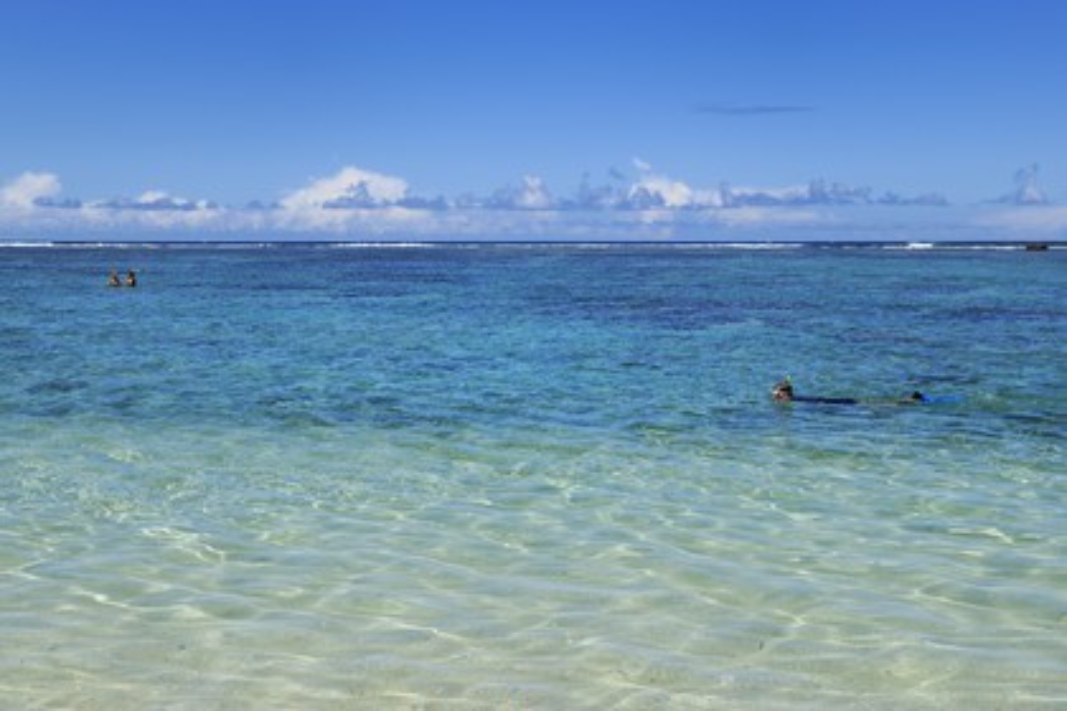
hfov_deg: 43.6
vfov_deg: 29.9
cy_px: 356
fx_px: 1334
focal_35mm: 45
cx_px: 534
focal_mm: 45
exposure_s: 1/250
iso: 200
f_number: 14
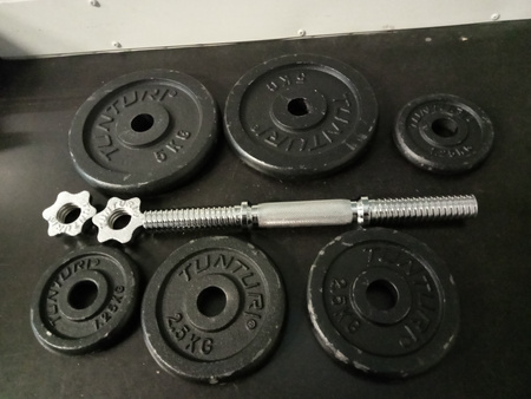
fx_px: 430
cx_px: 266
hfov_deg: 63.4
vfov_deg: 49.8
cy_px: 200
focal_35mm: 28
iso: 4734
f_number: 2.2
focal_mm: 3.46
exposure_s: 1/14.3
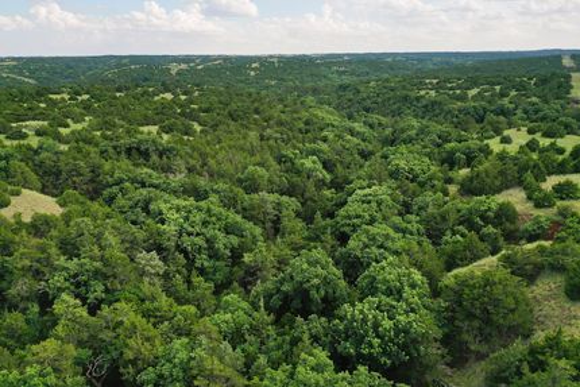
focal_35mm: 28
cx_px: 290
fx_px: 451
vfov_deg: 46.4
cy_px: 194
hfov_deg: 65.5
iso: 100
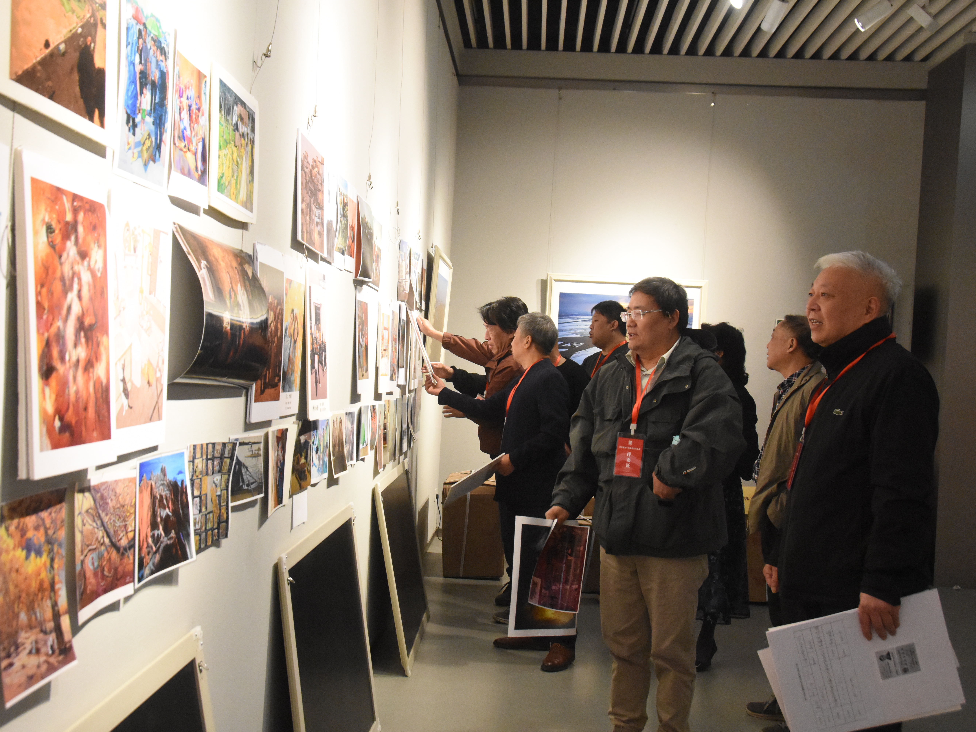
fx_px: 1100
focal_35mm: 39
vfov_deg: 36.8
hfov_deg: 47.8
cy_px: 366
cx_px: 435
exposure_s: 1/250
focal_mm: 24
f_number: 5.6
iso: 5000
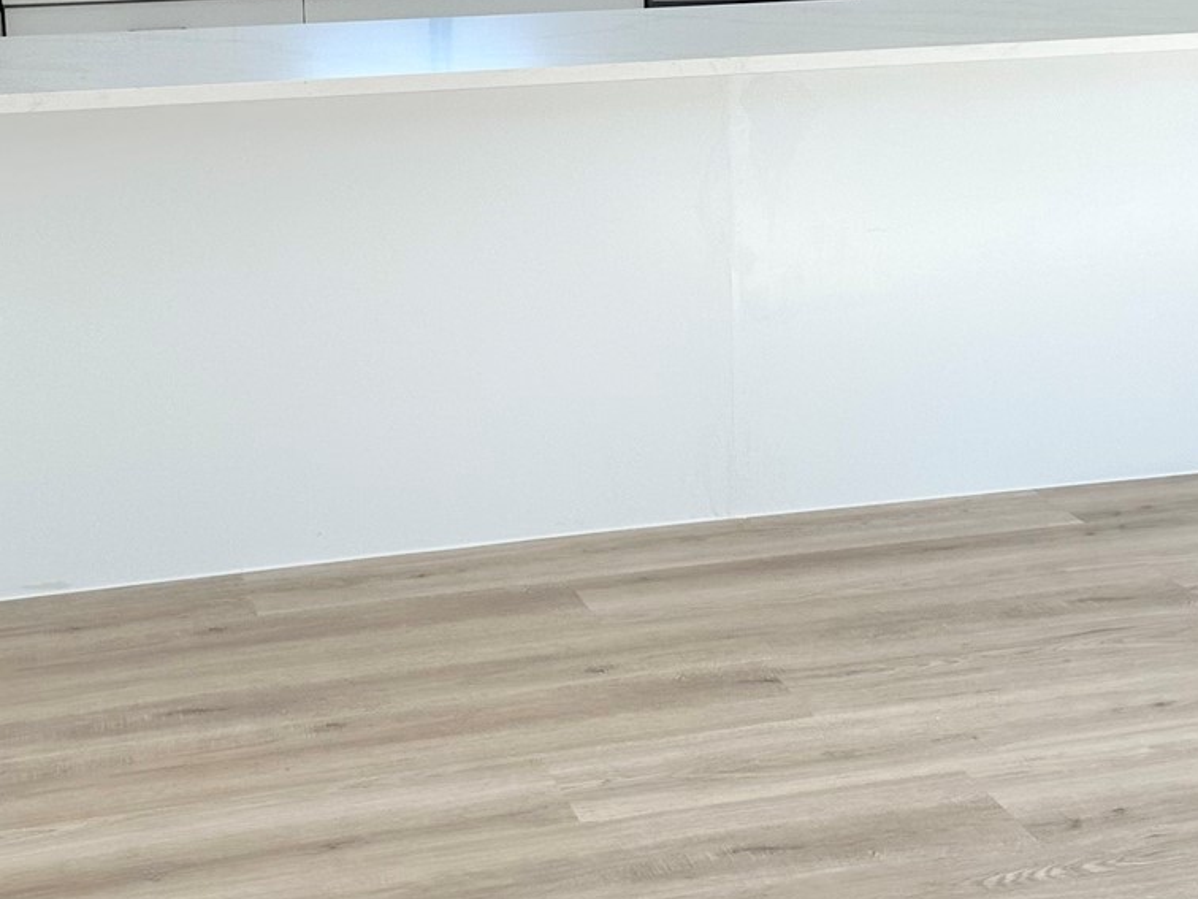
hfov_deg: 29.8
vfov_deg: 22.1
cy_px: 119
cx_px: 583
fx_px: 2250
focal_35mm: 65
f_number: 1.78
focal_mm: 6.86
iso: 80
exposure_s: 1/237
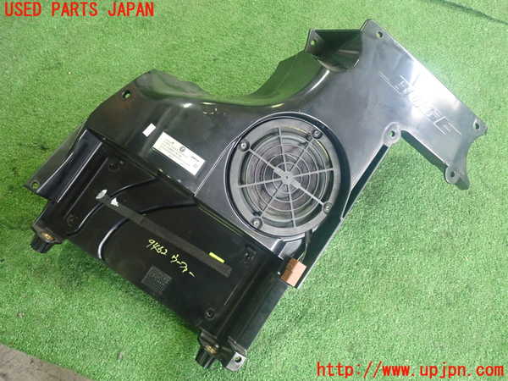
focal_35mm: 30
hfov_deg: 60.0
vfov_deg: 46.8
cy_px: 190
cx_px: 254
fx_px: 440
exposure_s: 1/30
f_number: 2.3
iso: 640
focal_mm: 5.4
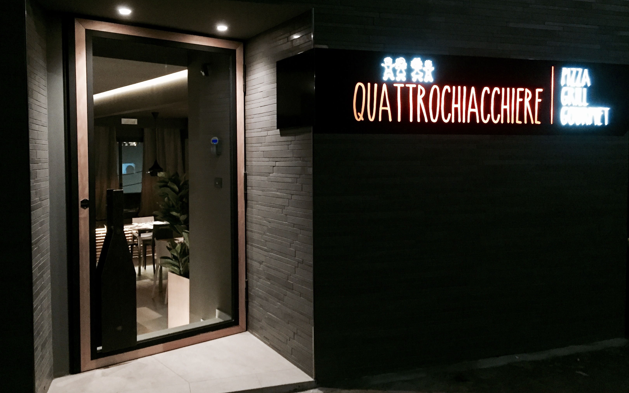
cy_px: 174
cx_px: 314
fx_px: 531
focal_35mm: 31
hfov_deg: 61.2
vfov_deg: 40.5
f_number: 2.2
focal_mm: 4.15
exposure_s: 1/17
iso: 400
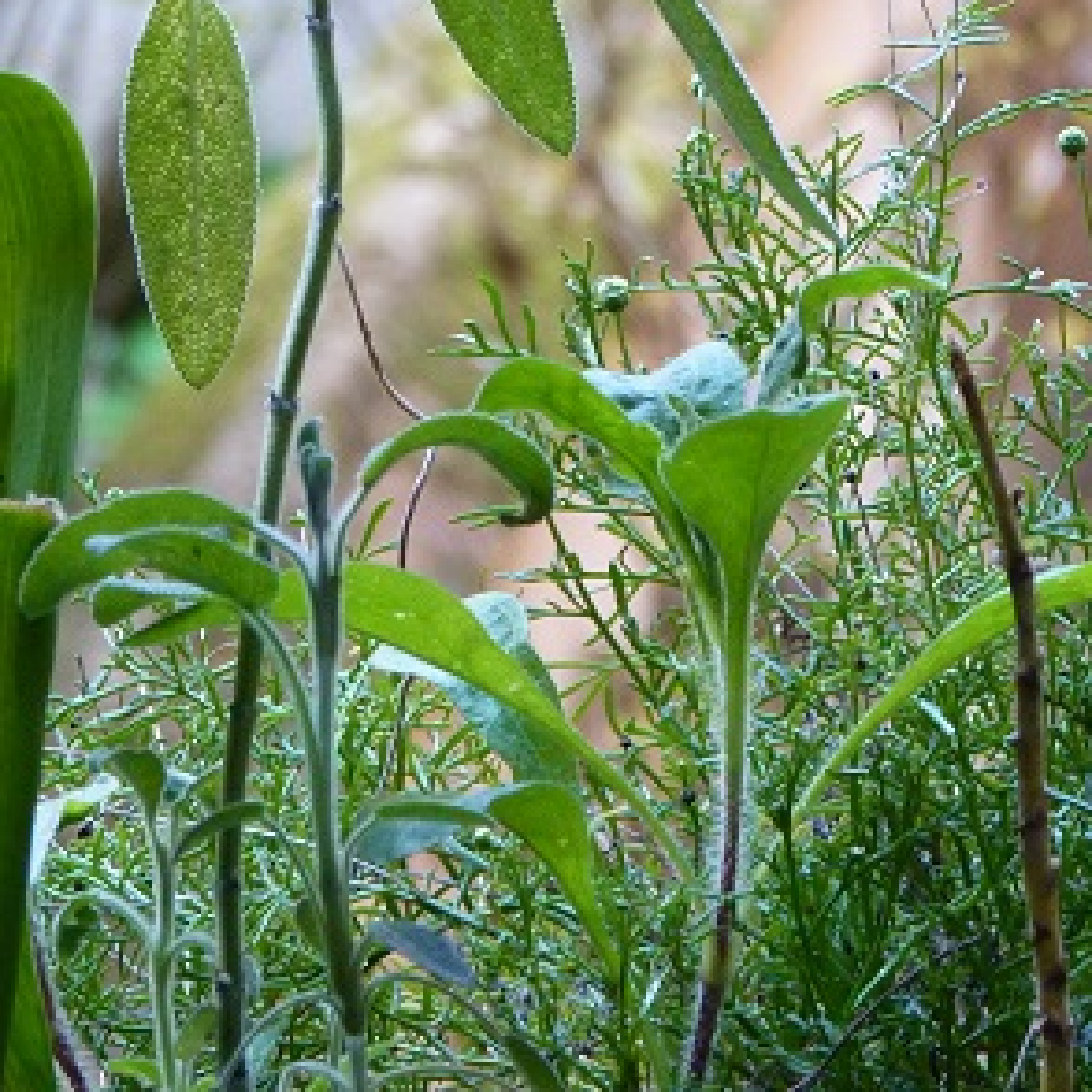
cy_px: 368
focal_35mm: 250
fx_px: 8923
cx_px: 416
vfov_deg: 7.0
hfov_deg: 7.0
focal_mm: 22.3
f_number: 3.6
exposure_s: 1/30
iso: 400
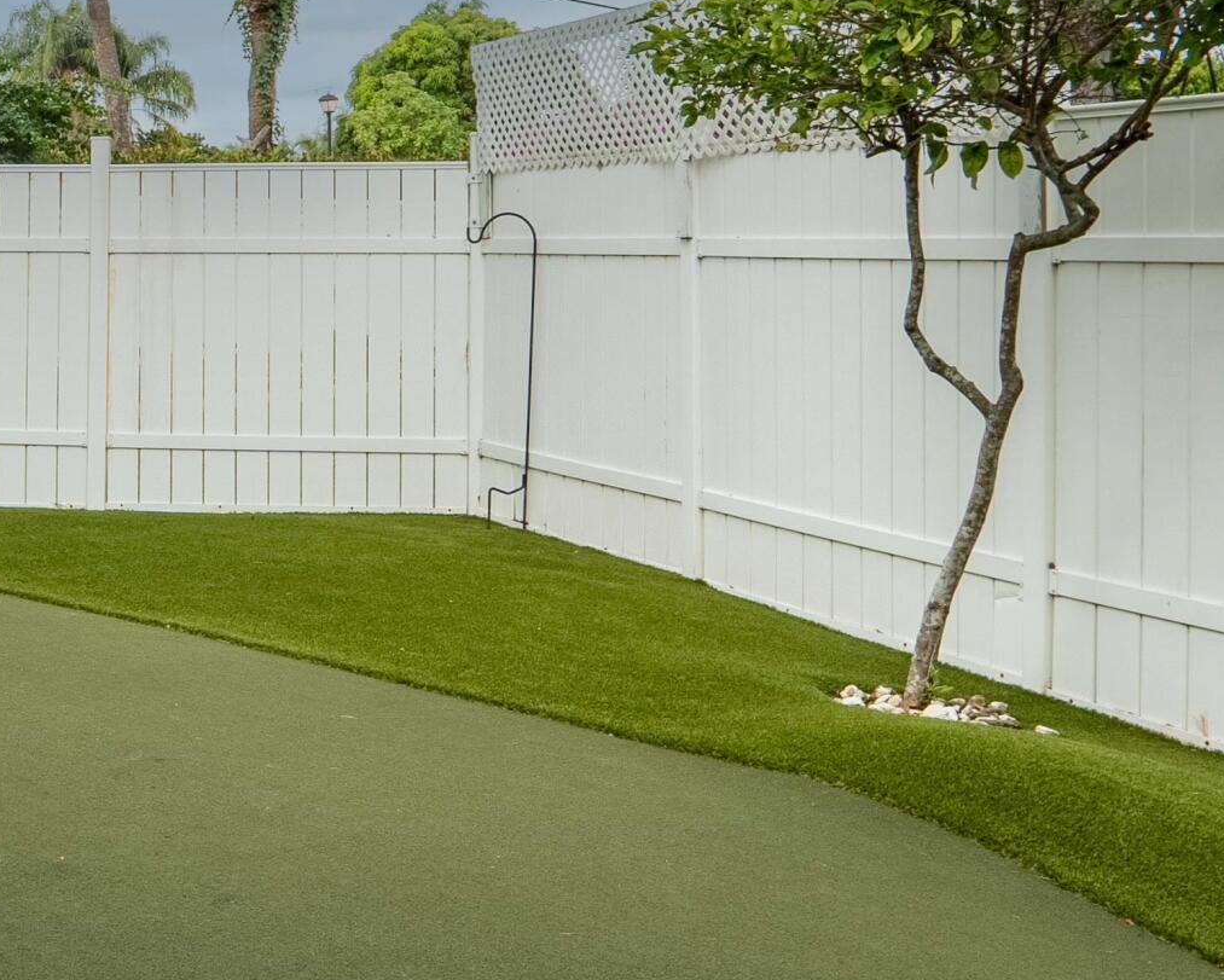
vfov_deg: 29.9
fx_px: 1812
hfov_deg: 34.3
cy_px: 283
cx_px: 23
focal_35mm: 50
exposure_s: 1/5000
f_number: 9
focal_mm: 12
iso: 200
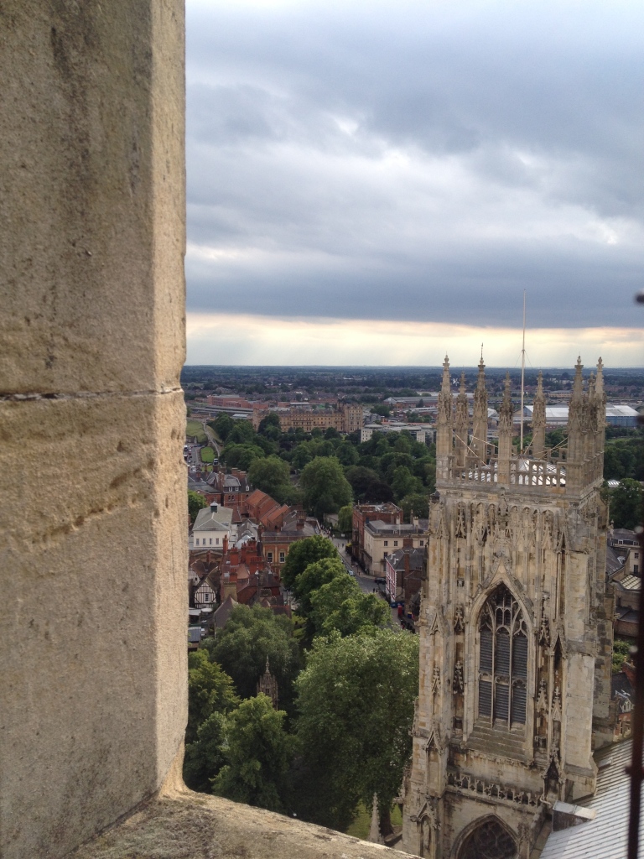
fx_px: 868
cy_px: 430
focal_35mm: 35
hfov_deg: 40.7
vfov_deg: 52.6
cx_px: 322
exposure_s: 1/1004
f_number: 2.4
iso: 50
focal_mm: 4.28
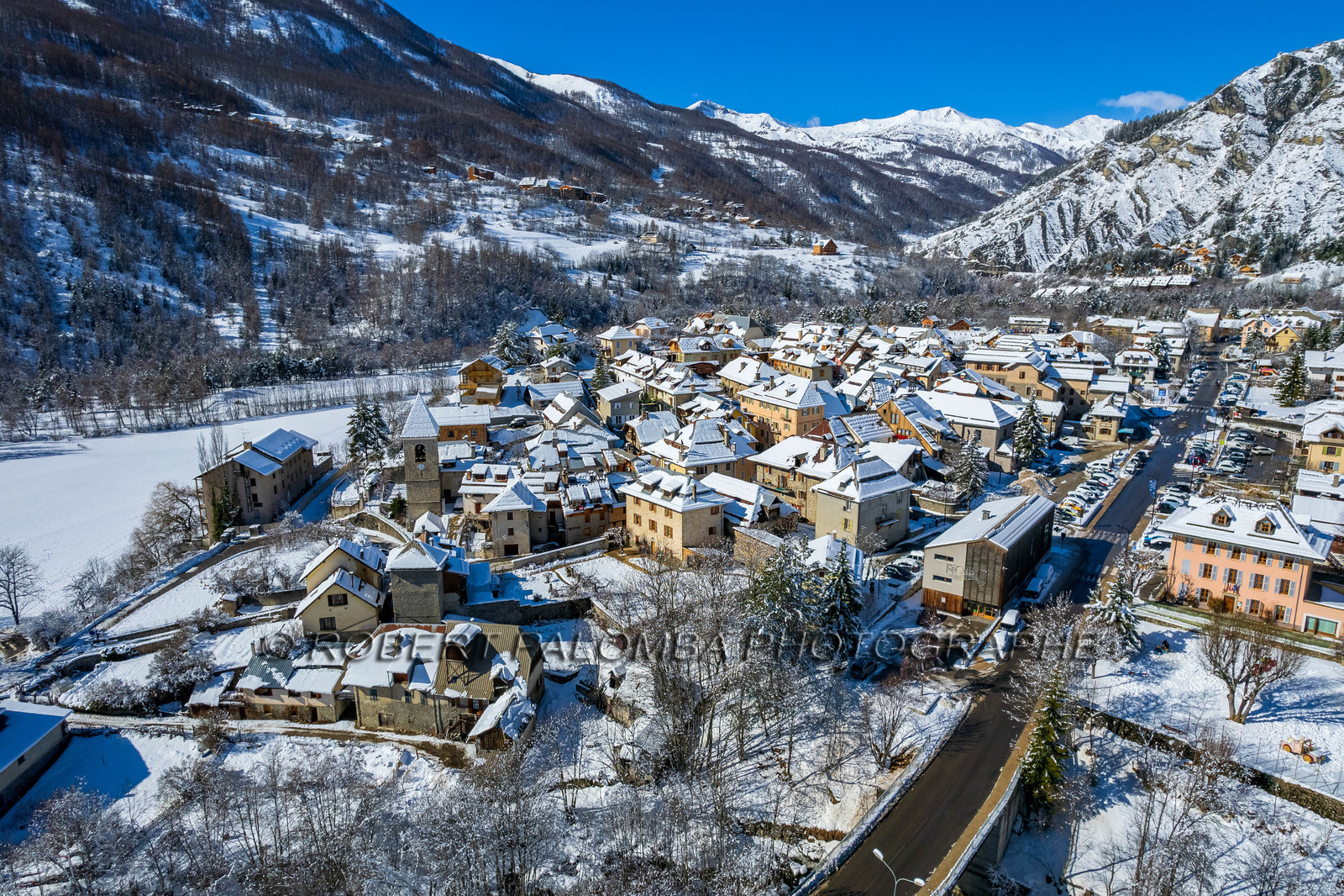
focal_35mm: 22
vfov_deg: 57.2
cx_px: 672
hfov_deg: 78.6
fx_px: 821
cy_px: 448
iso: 100
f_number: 2.8
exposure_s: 1/6400
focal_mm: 8.4
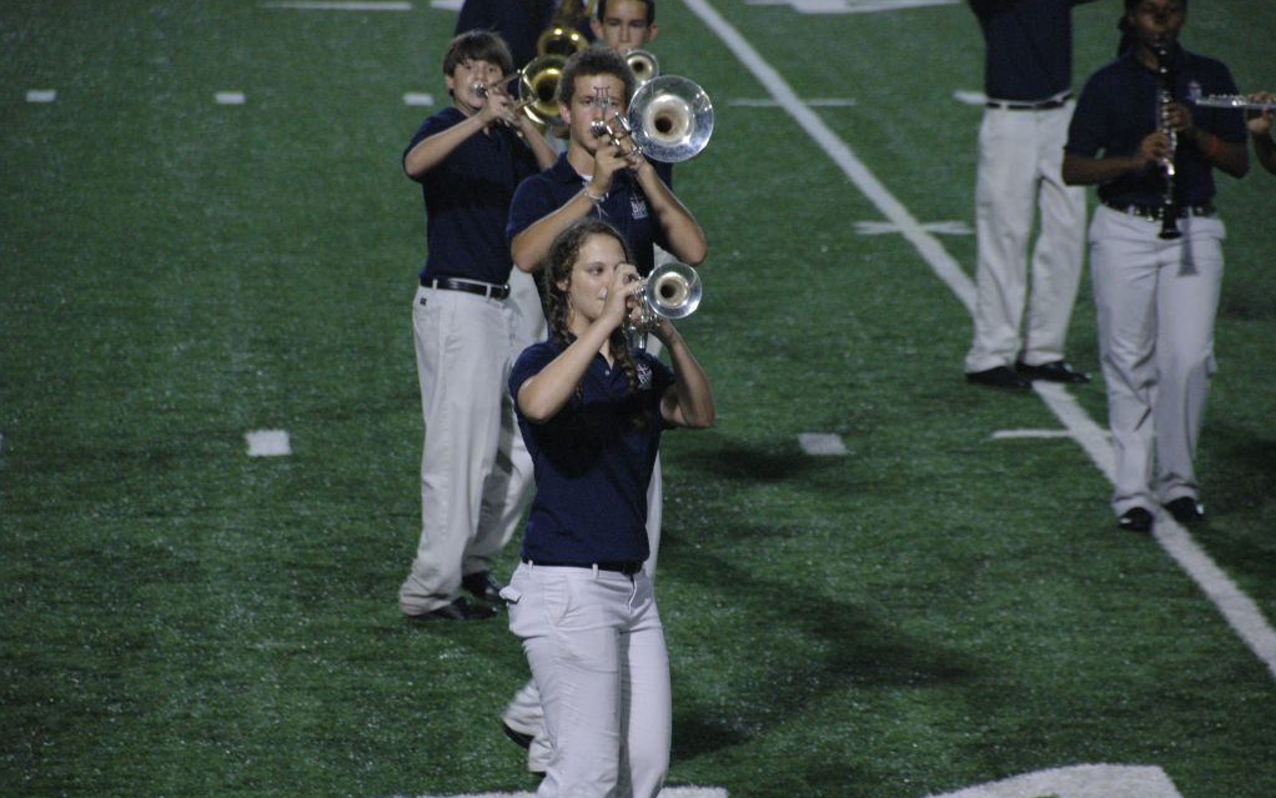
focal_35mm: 306
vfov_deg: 4.3
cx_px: 638
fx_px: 10642
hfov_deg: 6.9
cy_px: 410
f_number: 5.6
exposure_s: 1/60
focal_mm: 200
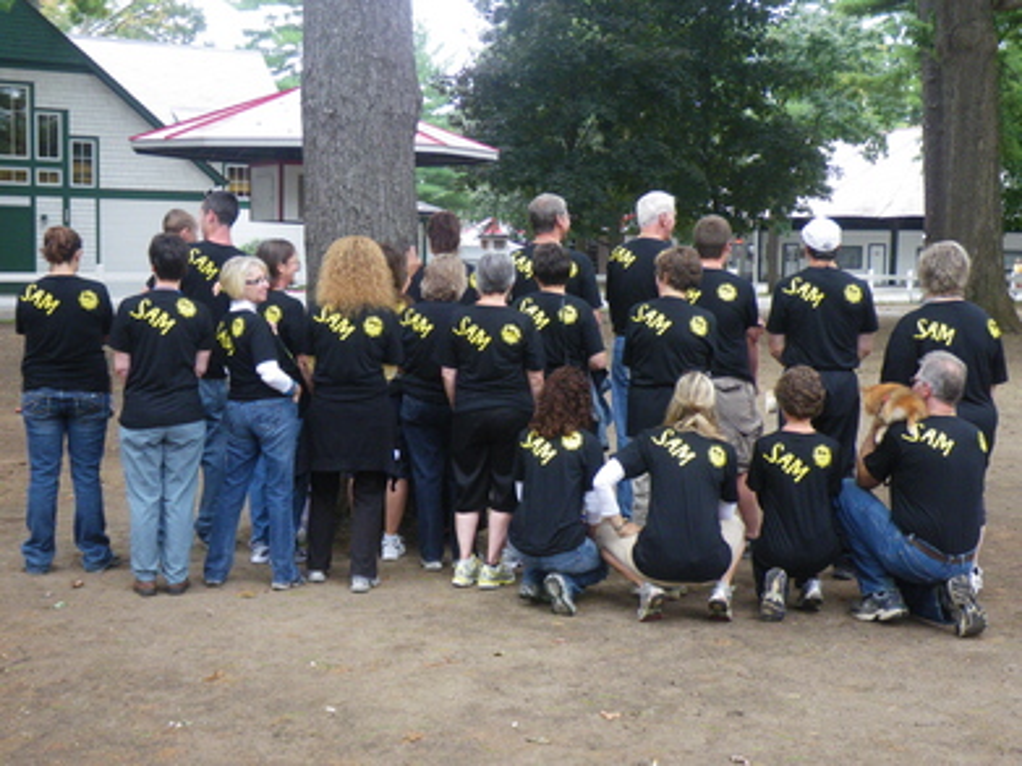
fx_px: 1240
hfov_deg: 44.8
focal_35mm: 42
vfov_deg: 34.3
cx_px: 511
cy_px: 383
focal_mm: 7.5
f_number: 4.2
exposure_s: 1/60
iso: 320
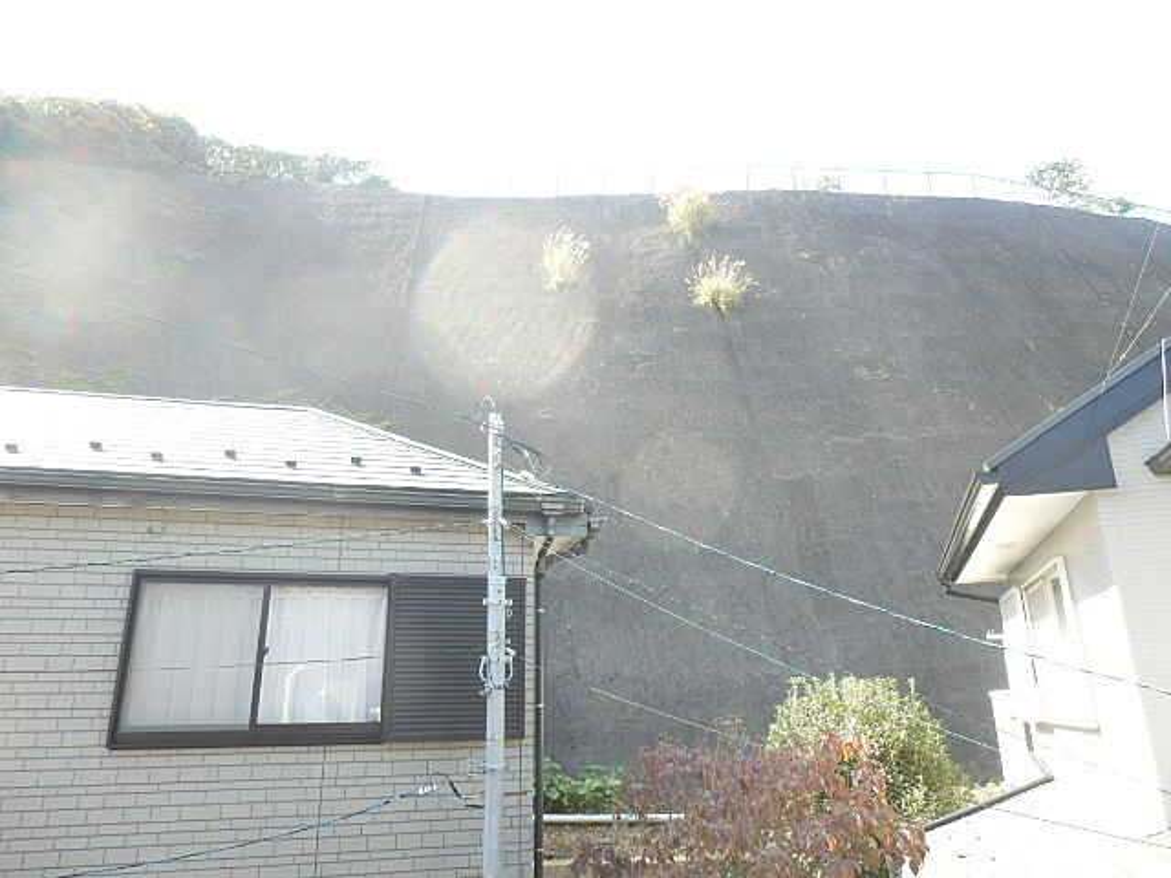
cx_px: 586
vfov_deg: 56.8
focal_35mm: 24
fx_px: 812
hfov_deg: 71.6
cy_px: 439
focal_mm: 4.2
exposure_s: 1/100
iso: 80
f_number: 3
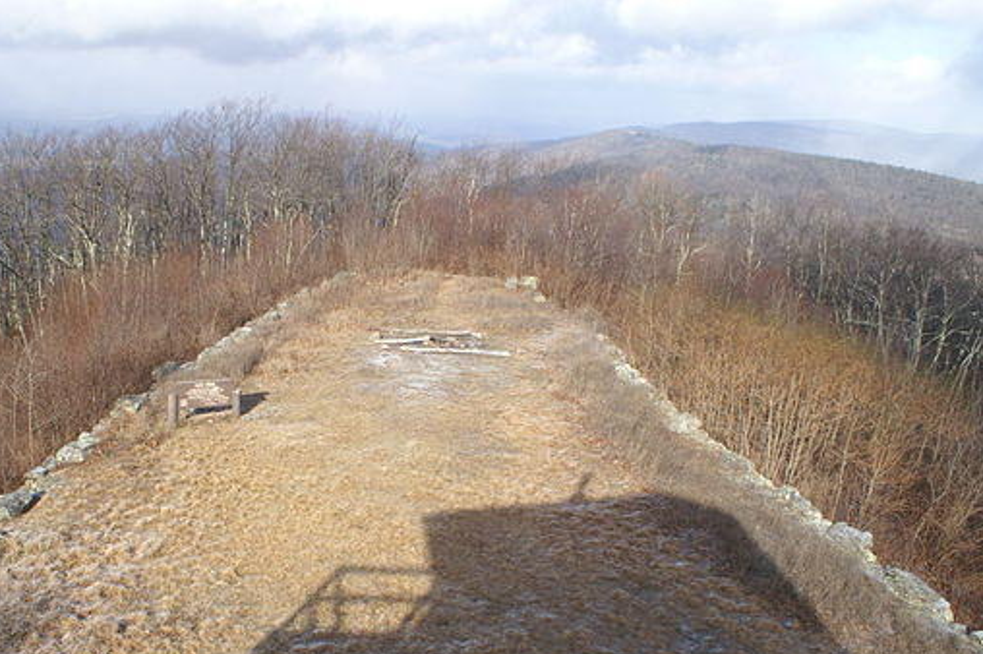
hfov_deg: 55.4
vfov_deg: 38.7
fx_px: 928
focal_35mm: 34
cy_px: 395
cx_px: 397
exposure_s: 1/125
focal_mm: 18
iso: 100
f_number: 10
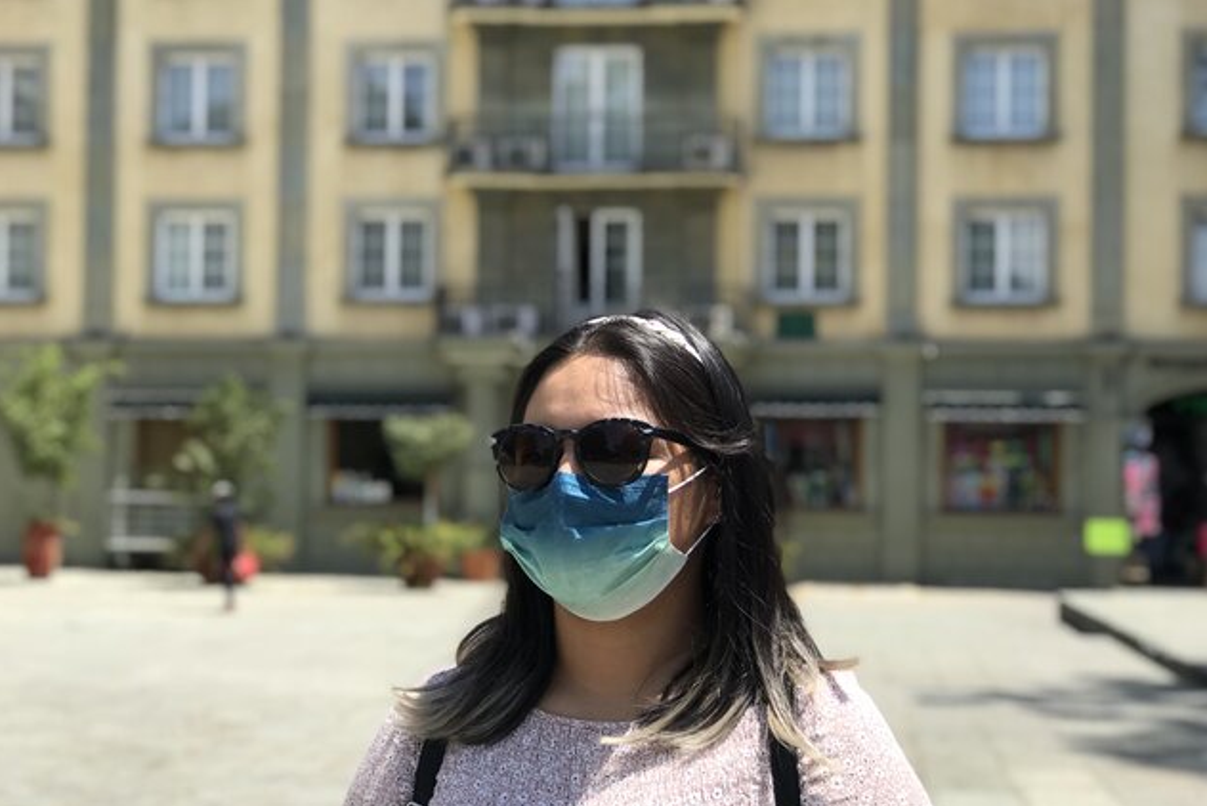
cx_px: 600
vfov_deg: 22.6
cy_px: 390
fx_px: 2012
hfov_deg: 33.4
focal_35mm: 60
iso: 20
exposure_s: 1/665
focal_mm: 6.6
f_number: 2.8
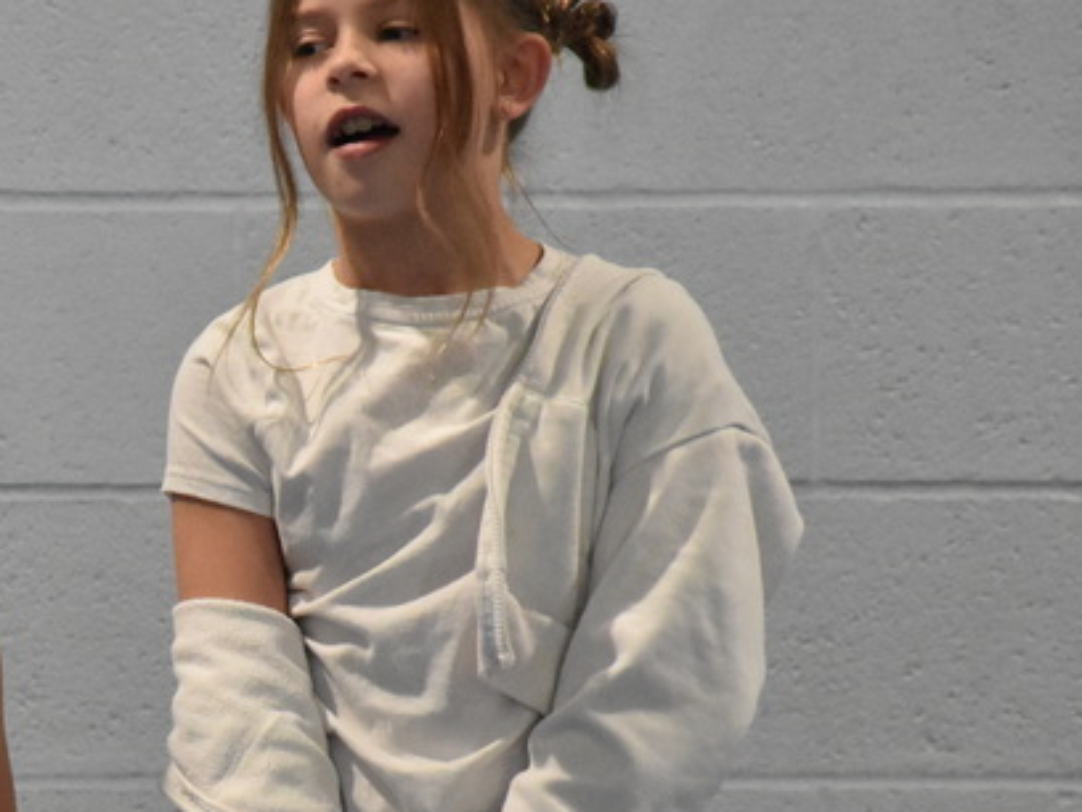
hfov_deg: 3.9
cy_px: 540
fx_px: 15847
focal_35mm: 507
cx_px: -53
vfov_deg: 2.9
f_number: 5.6
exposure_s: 1/320
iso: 6400
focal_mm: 140
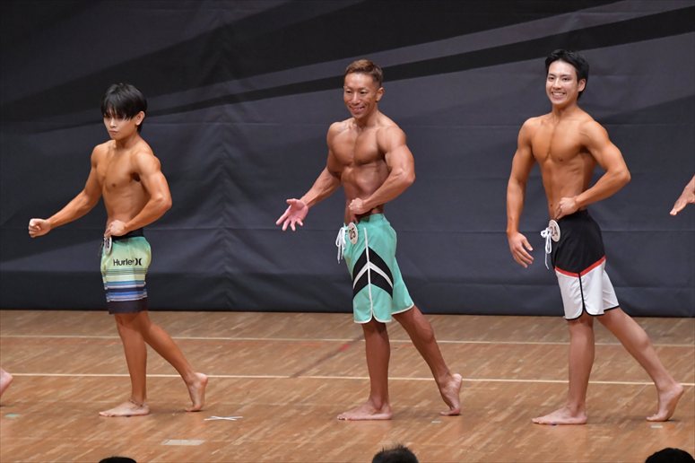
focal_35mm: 270
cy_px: 232
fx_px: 5210
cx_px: 348
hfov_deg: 7.6
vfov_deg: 5.1
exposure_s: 1/400
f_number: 5.6
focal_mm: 180
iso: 6400
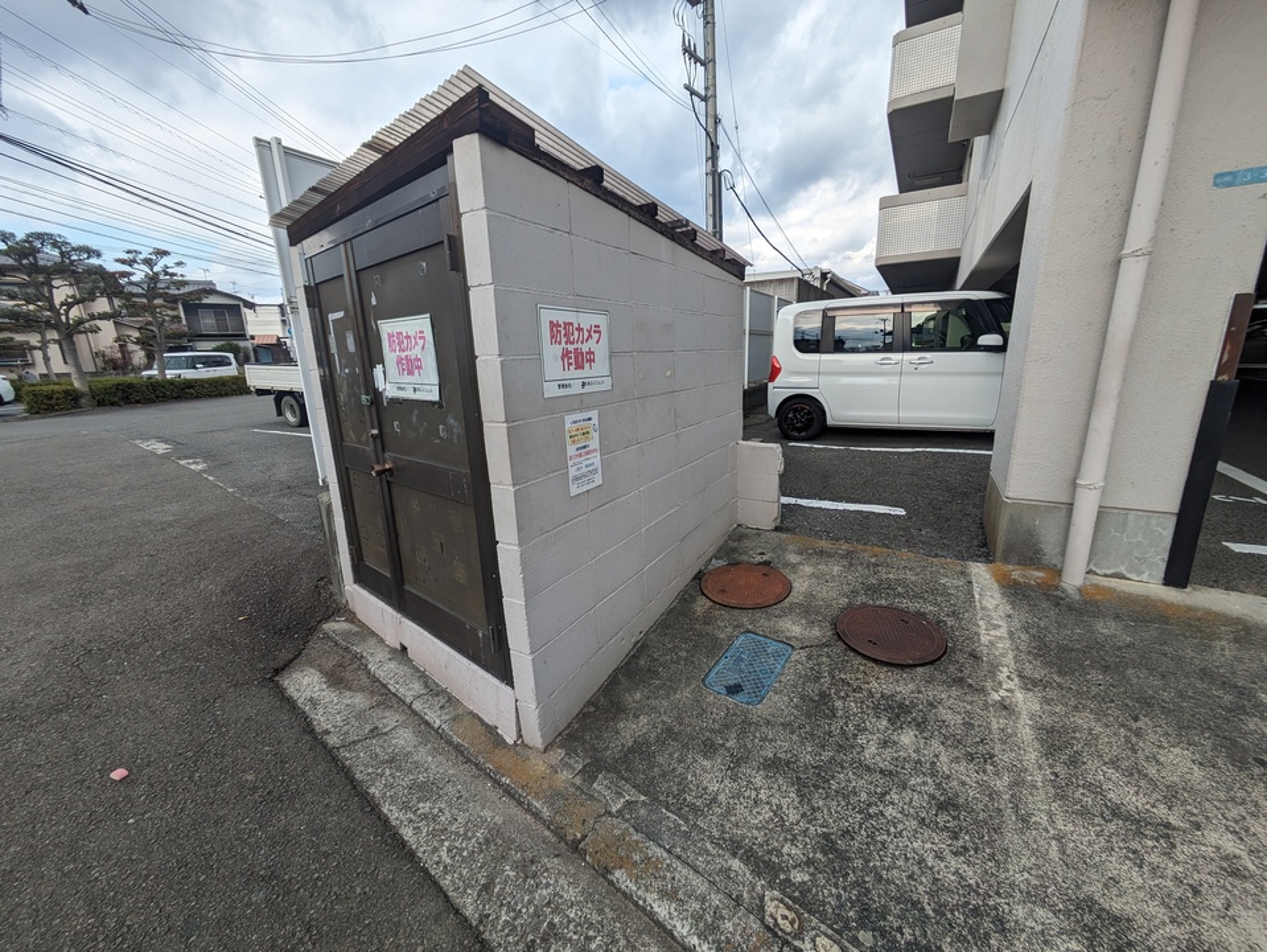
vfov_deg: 85.7
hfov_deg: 102.0
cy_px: 476
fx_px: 513
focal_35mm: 14
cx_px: 634
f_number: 2.2
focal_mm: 1.83
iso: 48
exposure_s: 1/560
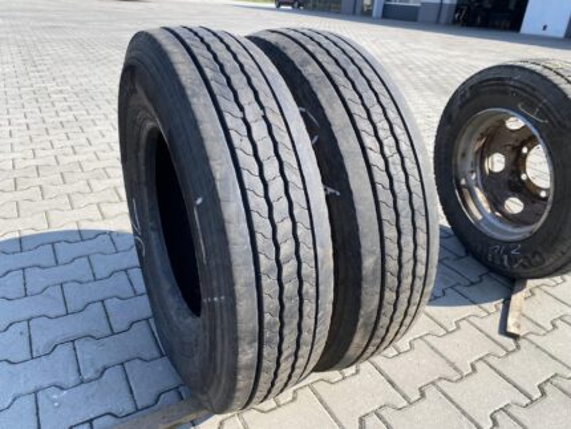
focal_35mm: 26
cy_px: 214
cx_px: 286
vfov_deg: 53.1
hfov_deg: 67.3
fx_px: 429
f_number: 1.8
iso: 32
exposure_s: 1/1043
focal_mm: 4.25
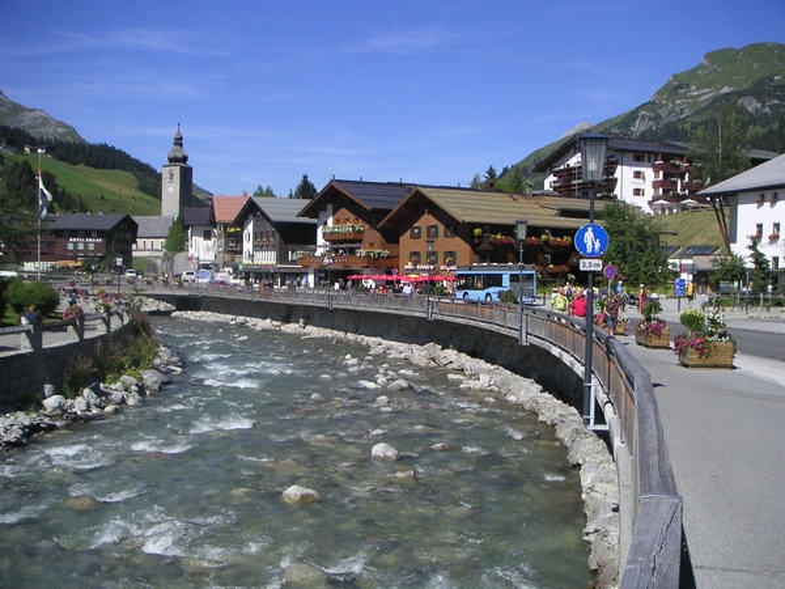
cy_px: 294
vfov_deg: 37.7
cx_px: 392
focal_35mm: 38
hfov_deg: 49.0
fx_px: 862
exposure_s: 1/180
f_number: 6.7
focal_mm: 6
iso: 50
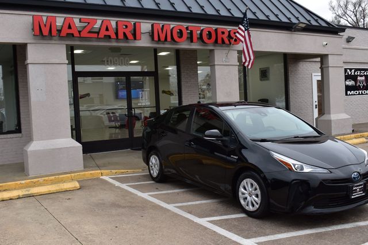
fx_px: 383
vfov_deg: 35.5
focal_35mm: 38
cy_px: 122
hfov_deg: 51.3
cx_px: 184
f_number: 9
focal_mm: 25
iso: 400
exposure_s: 1/100
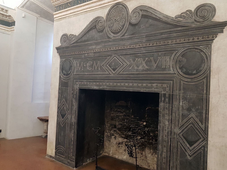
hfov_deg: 67.3
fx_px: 170
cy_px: 85
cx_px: 114
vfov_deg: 53.1
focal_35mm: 26
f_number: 1.7
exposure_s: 1/15
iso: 250
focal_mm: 4.2
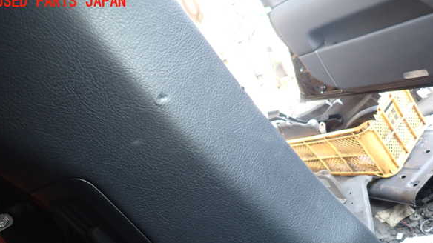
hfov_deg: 67.9
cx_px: 214
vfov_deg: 41.0
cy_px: 159
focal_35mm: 28
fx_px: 321
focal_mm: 4.5
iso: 200
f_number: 2
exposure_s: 1/50
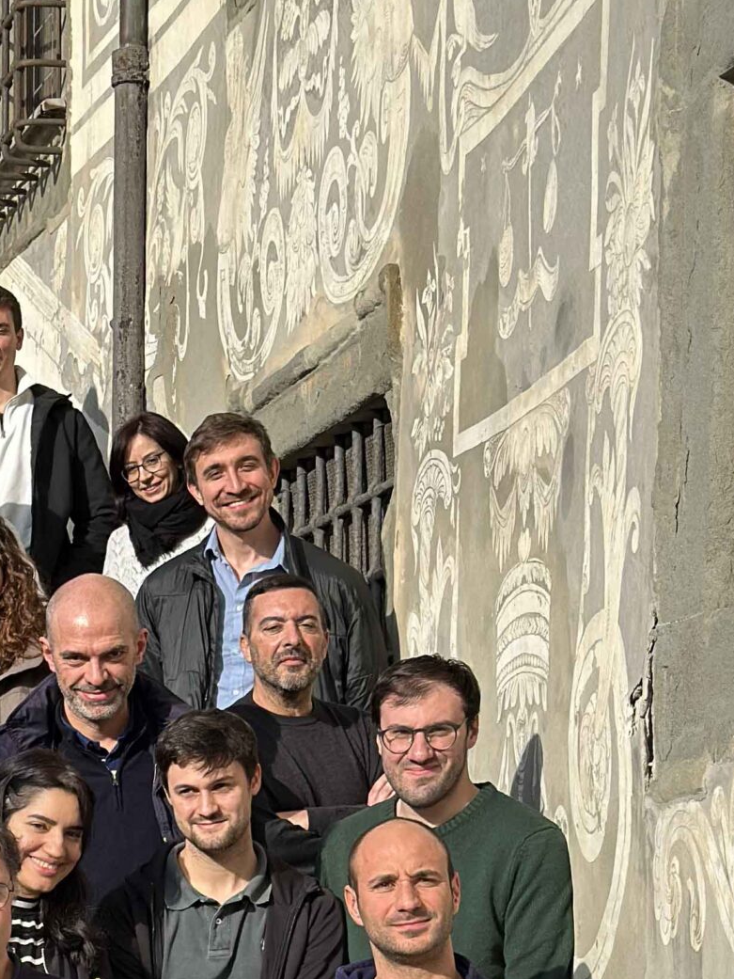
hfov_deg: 12.3
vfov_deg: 16.4
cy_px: 959
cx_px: -124
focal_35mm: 118
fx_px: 3335
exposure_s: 1/4016
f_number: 1.78
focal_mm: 6.86
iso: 100
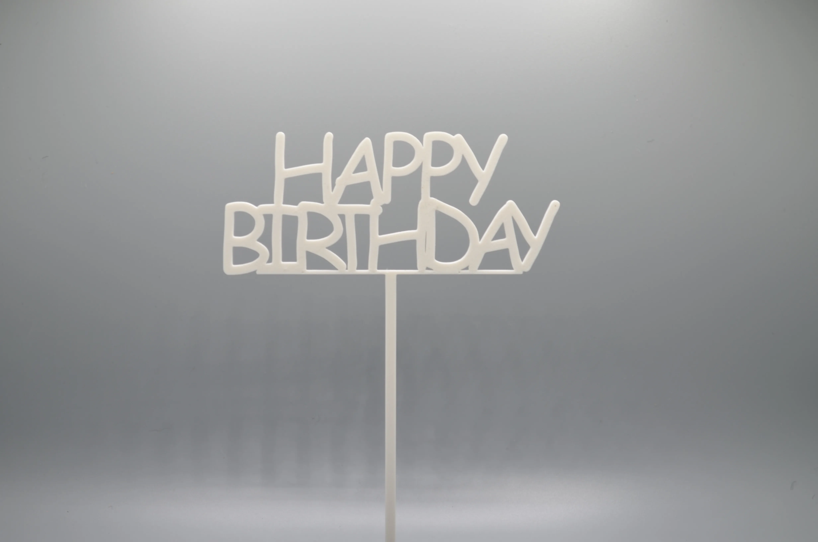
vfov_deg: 16.5
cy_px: 271
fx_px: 1871
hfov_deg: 24.7
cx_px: 409
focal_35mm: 82
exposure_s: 1/160
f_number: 6.3
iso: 200
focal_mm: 55
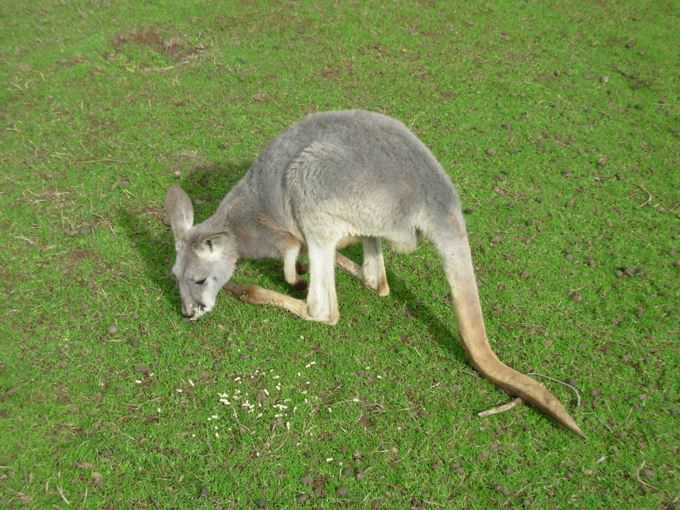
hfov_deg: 30.3
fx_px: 1257
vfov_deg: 22.9
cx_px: 340
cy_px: 255
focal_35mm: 64
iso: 50
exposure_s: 1/470
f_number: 3.4
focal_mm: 10.5
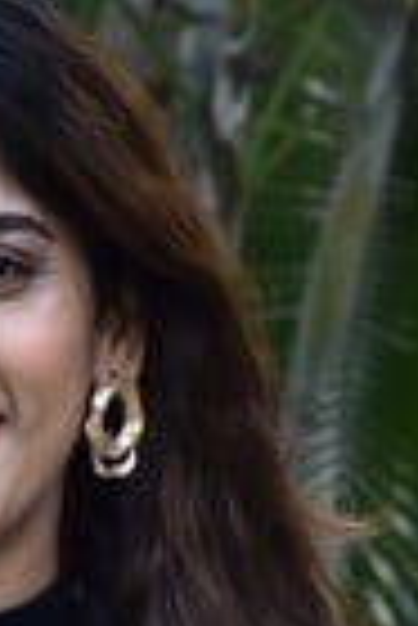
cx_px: -49
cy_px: 1977
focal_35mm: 484
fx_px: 8408
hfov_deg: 2.8
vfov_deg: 4.1
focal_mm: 70
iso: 1000
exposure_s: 1/125
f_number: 5.6
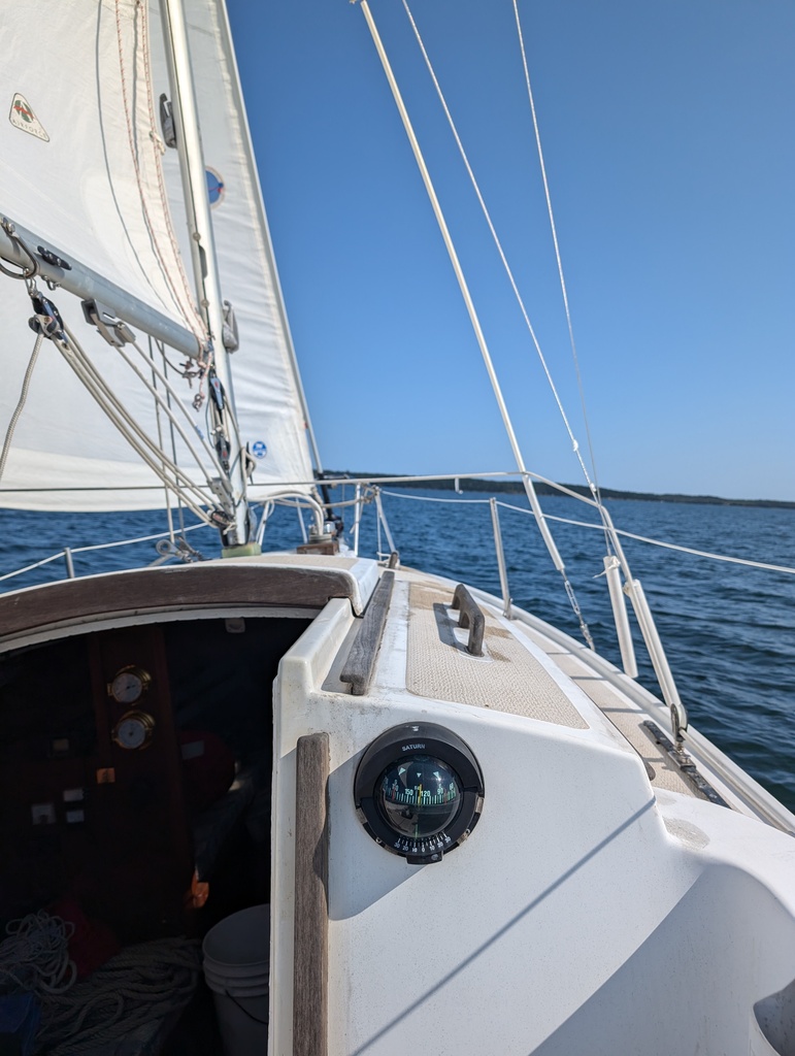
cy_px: 528
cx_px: 398
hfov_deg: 56.9
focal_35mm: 24
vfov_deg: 71.5
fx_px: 733
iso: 19
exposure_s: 1/2481
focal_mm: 6.9
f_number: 1.68
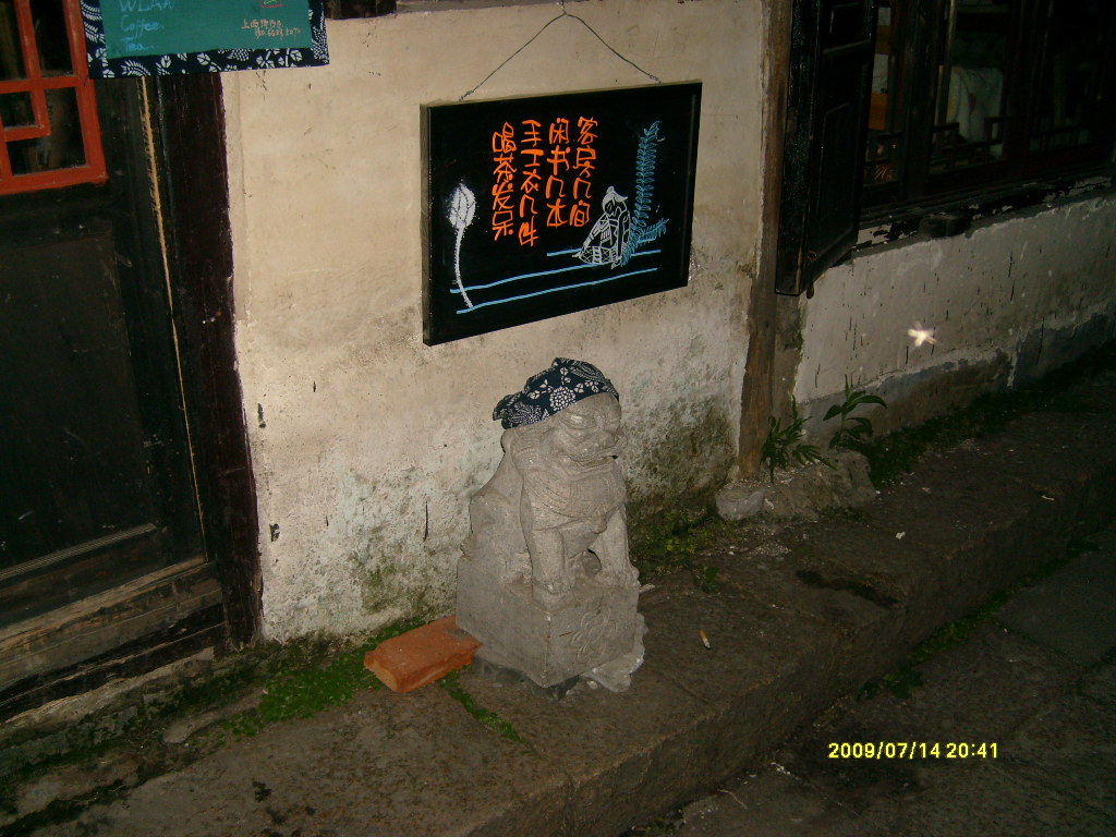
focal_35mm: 35
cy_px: 418
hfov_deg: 52.6
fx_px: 1128
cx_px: 558
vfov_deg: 40.7
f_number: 2.8
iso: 100
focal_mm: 5.8
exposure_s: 1/45
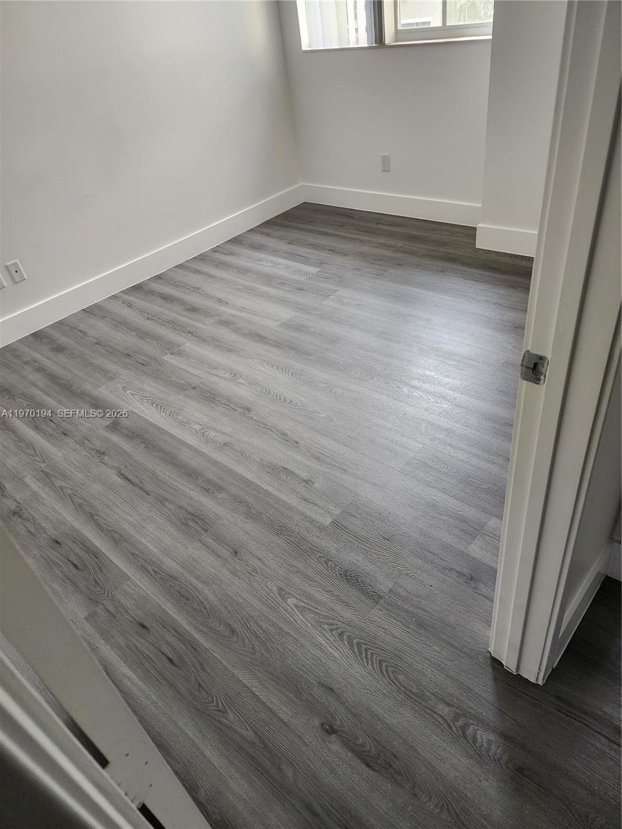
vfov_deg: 73.9
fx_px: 551
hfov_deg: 58.9
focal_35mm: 23
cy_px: 414
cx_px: 311
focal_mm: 6.4
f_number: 1.8
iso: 250
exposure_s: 1/120
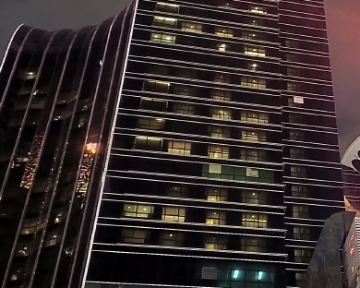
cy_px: 89
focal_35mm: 75
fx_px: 799
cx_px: 402
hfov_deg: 23.7
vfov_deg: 20.3
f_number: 1.79
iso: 4227
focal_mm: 4.74
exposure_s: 1/17
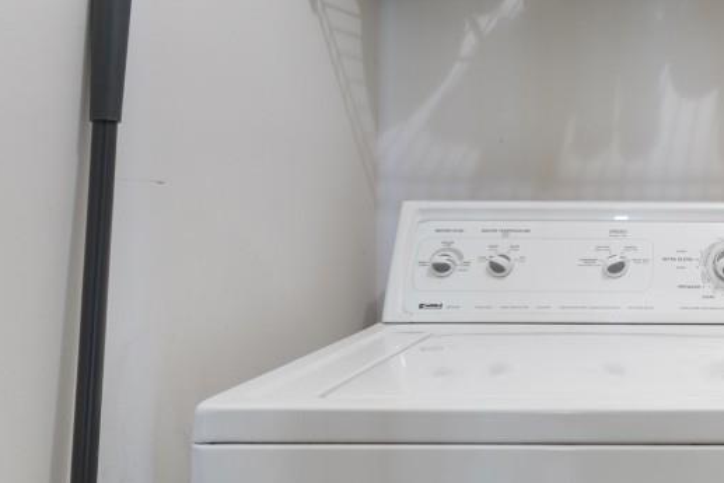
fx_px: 945
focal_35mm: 47
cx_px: 746
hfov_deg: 36.9
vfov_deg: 28.3
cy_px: 126
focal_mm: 10
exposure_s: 1/6
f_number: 4.5
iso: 100
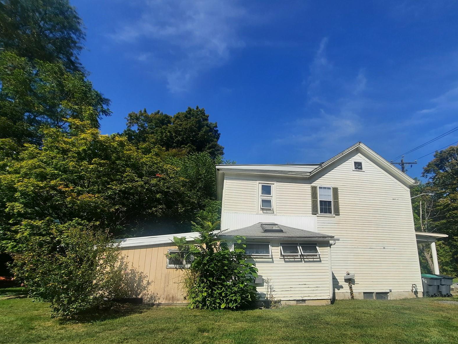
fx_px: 225
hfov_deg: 90.1
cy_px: 220
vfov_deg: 73.2
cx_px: 270
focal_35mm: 17
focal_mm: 1.74
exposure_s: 1/2475
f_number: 2.2
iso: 40
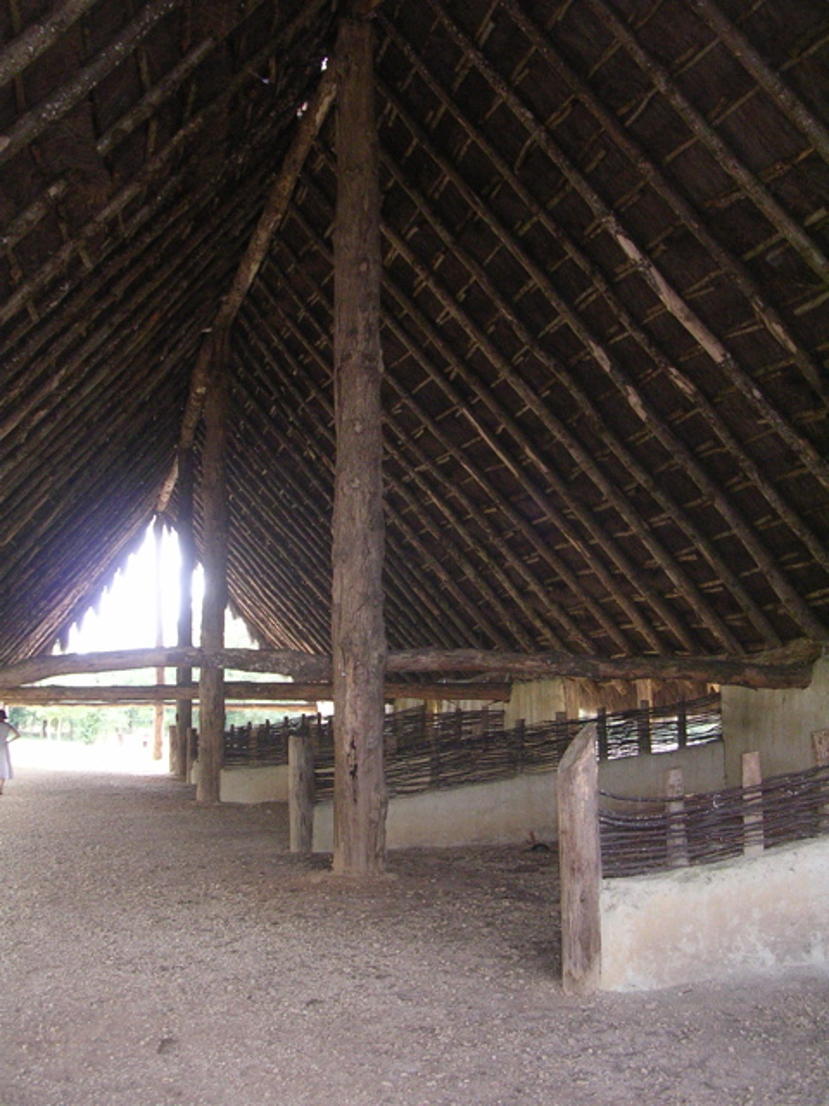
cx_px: 414
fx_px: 1213
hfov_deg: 37.7
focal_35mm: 38
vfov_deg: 49.0
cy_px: 553
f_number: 2.8
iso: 137
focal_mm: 5.8
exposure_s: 1/60.1
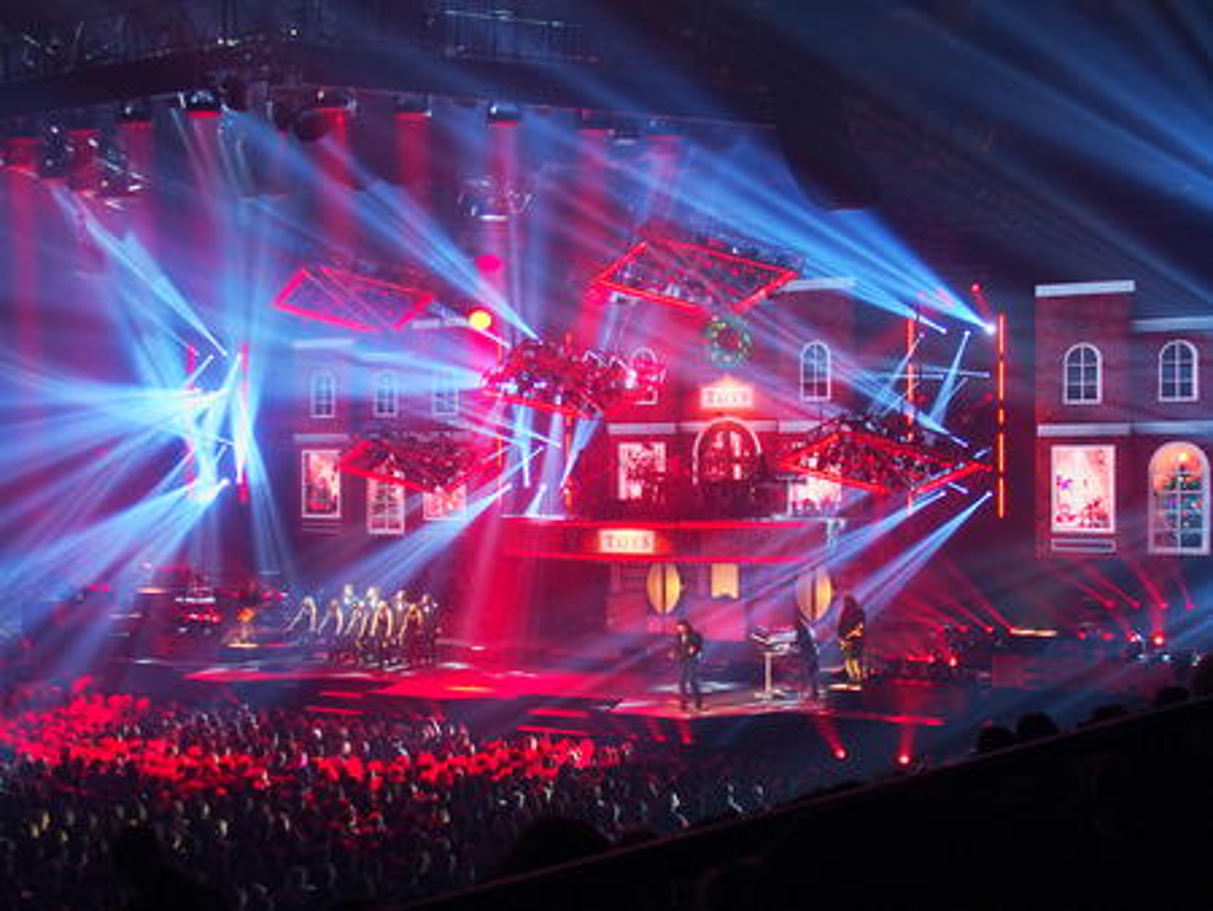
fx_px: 1753
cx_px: 606
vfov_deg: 29.1
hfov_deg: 38.2
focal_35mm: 50
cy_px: 456
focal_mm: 10.8
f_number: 2.8
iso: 200
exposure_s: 1/100
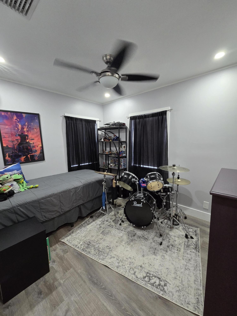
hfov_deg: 89.9
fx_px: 119
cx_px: 118
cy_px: 158
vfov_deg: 106.2
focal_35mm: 13
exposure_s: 1/60
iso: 400
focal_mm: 2.2
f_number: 2.2
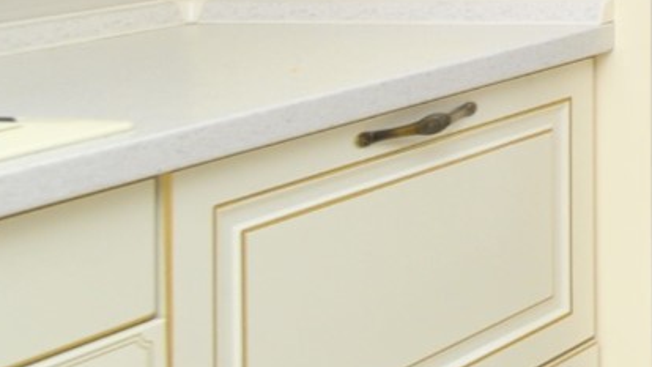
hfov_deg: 14.8
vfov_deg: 13.0
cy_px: -243
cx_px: 1581
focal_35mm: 86
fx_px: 1487
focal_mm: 16
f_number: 5
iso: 1000
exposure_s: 1/250
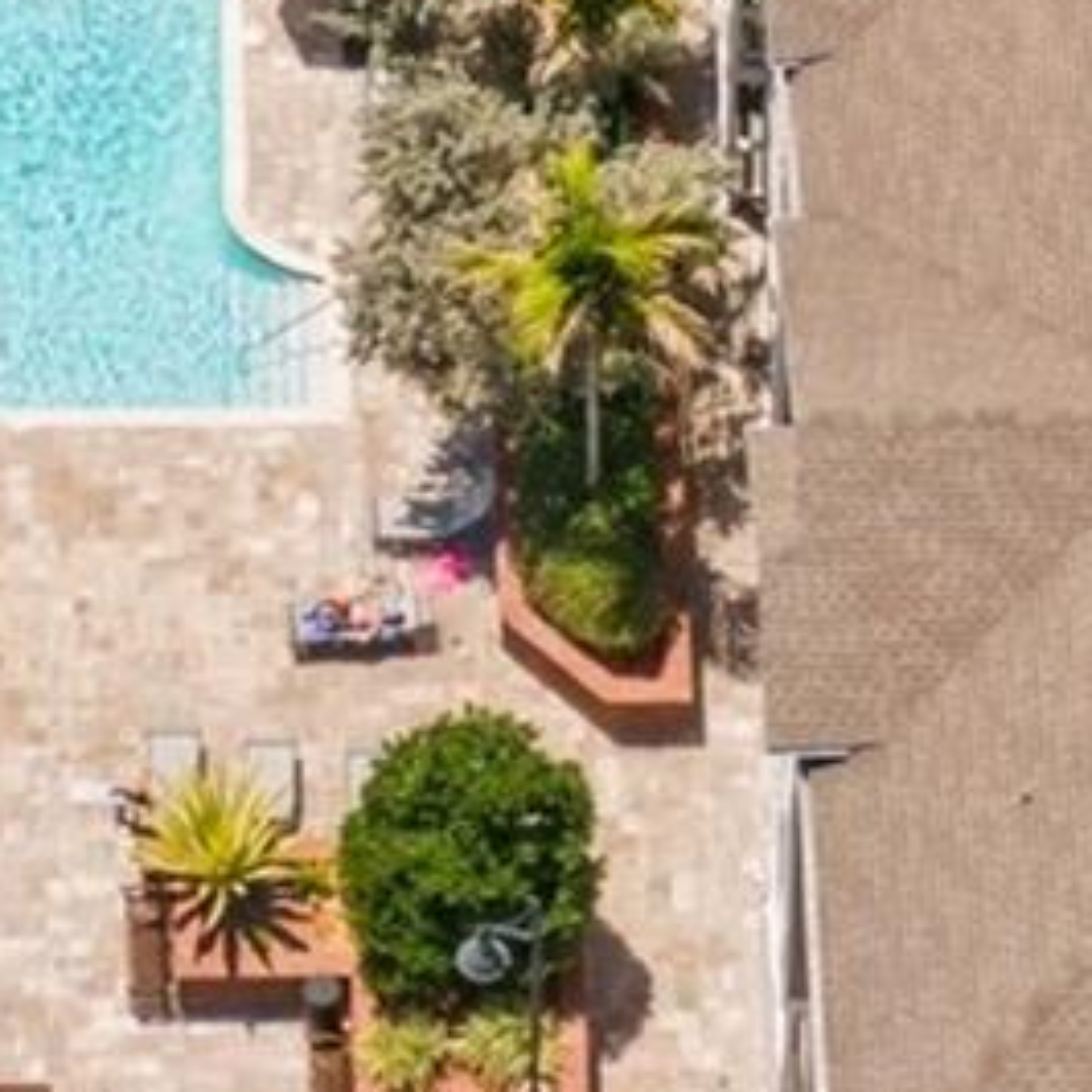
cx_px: 21
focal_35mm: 239
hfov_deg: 7.3
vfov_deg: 7.3
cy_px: 33
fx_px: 8530
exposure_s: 1/500
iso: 100
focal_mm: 7.88
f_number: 3.7
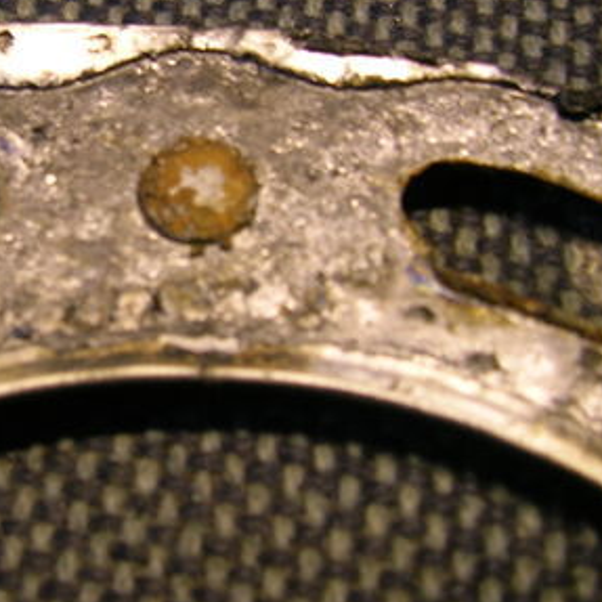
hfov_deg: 24.9
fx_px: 1318
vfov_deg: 25.7
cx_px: 57
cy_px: 236
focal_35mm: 67
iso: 51
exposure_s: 1/4.4
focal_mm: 5.7
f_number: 2.9
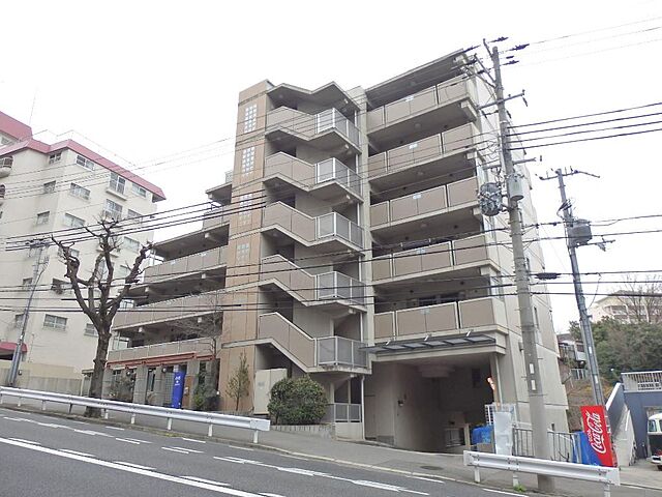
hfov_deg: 69.4
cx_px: 331
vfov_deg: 54.9
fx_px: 478
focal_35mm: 25
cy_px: 248
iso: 100
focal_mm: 4.5
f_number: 3
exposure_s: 1/250
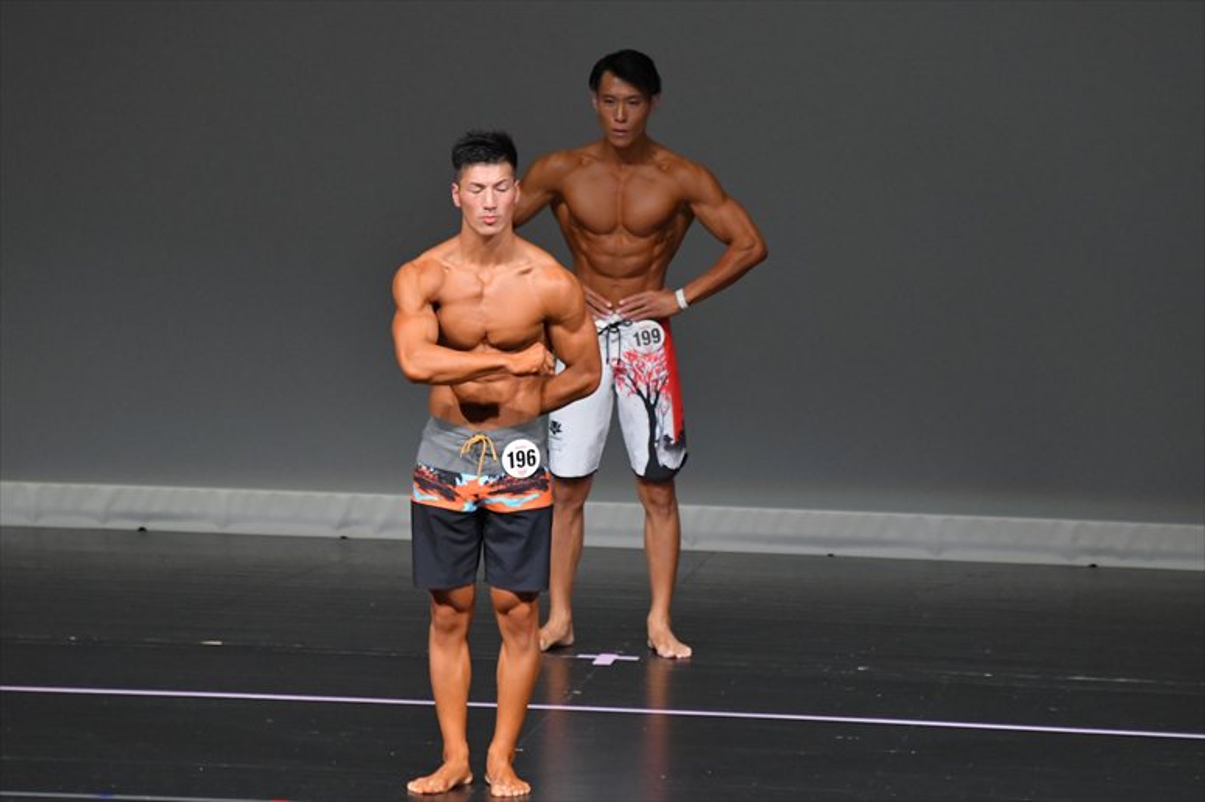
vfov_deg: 4.0
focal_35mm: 345
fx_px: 11542
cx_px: 602
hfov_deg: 6.0
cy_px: 401
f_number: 5.6
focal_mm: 230
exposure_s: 1/400
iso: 4000
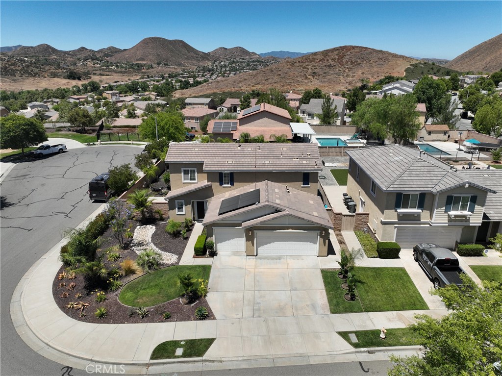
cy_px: 188
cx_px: 251
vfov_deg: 56.8
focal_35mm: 24
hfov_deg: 71.6
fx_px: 348
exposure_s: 1/2500
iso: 110
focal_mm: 12.29
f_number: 2.8
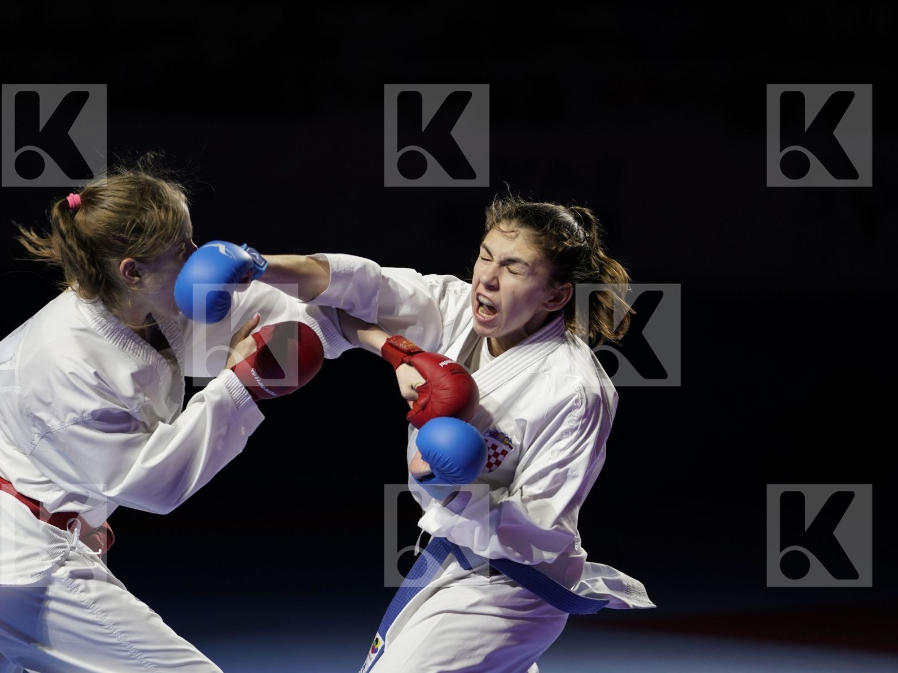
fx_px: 4488
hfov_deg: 11.4
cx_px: 437
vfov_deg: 8.6
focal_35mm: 173
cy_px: 335
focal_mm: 159
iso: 1000
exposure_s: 1/1000
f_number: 2.8
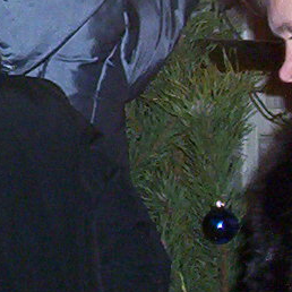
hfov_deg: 5.8
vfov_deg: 5.8
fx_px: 2892
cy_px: -65
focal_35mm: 303
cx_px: 84
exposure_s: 1/2
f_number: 2.97
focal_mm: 7.1
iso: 140
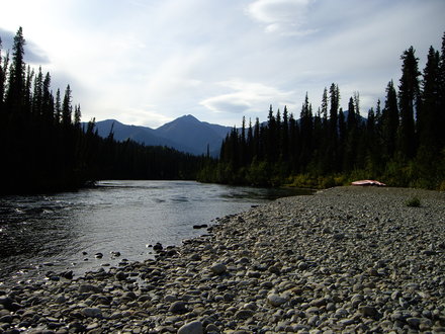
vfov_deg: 37.7
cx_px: 222
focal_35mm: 38
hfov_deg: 49.0
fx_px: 489
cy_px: 167
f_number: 4.3
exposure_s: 1/640
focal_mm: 6.2
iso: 50
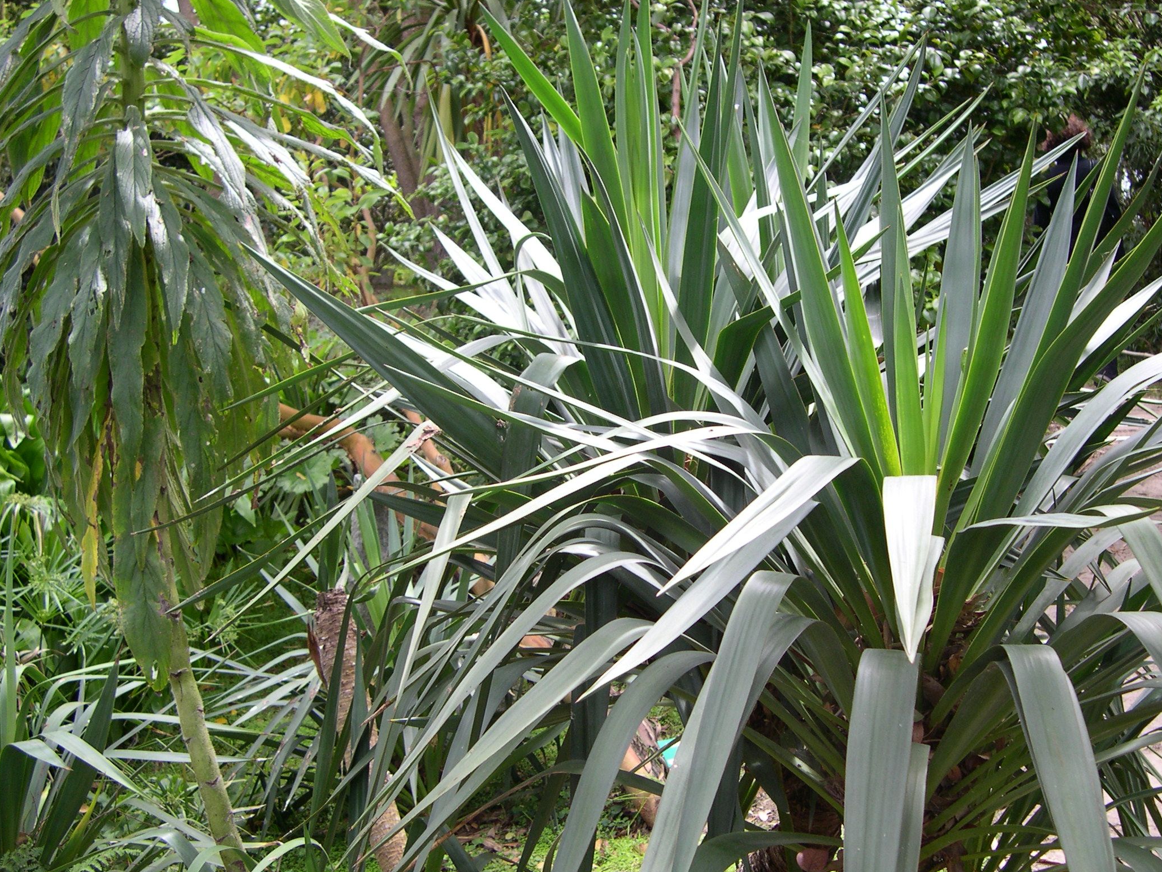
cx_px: 640
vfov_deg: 34.3
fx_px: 1410
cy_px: 441
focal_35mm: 42
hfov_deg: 44.7
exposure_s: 1/100
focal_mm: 8
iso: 100
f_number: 2.8
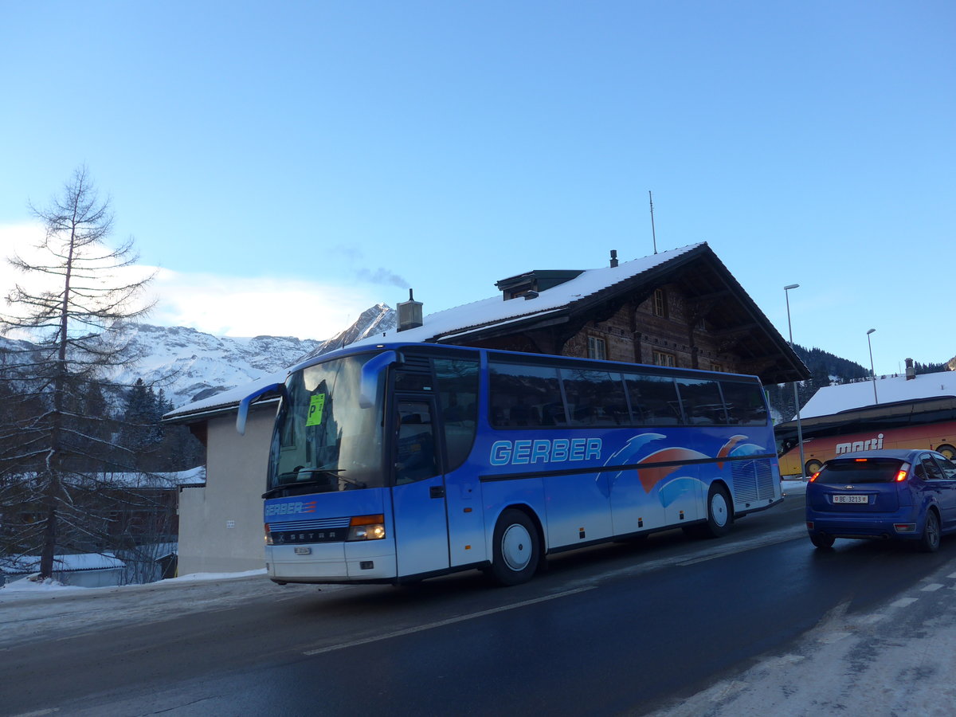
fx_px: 801
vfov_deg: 48.2
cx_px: 478
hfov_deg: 61.7
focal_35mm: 29
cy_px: 358
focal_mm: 6
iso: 80
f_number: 2.8
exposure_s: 1/320
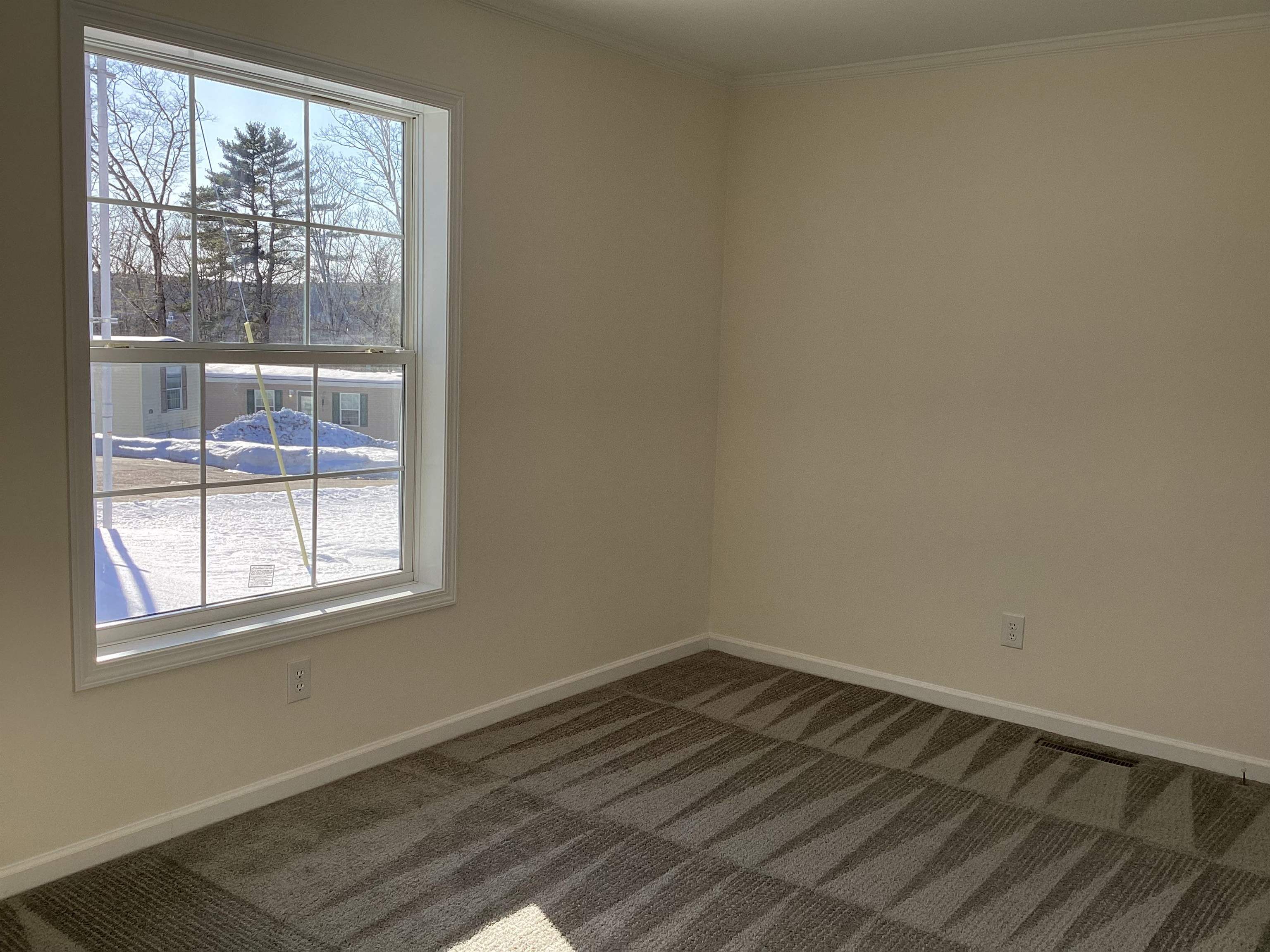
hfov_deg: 58.4
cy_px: 476
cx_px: 635
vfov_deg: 45.4
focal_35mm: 31
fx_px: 1137
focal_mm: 3.3
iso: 25
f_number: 2.4
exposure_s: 1/244
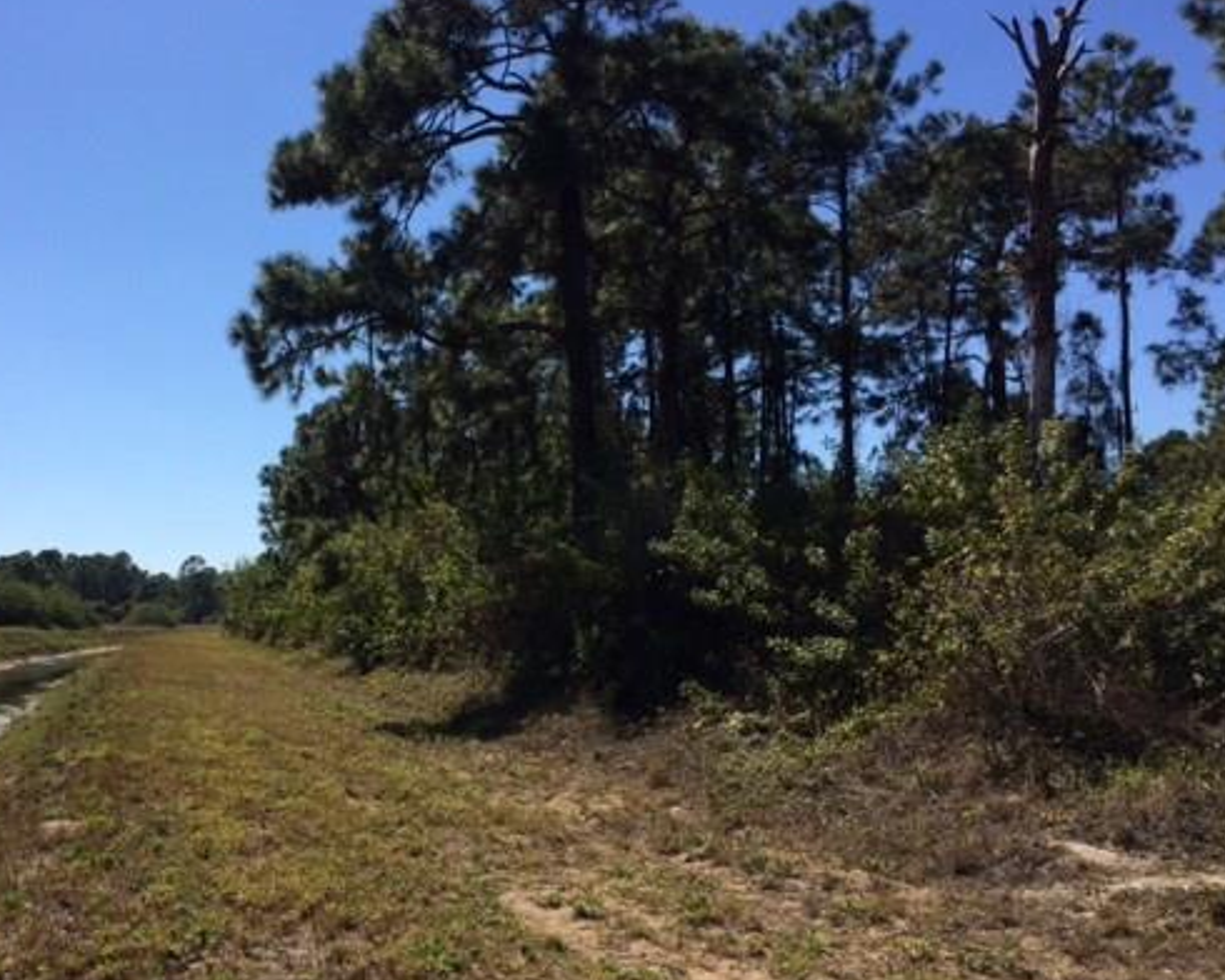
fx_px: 1341
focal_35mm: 37
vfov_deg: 40.1
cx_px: 445
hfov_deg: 48.5
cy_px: 530
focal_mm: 4.15
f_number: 2.2
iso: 32
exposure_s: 1/3165
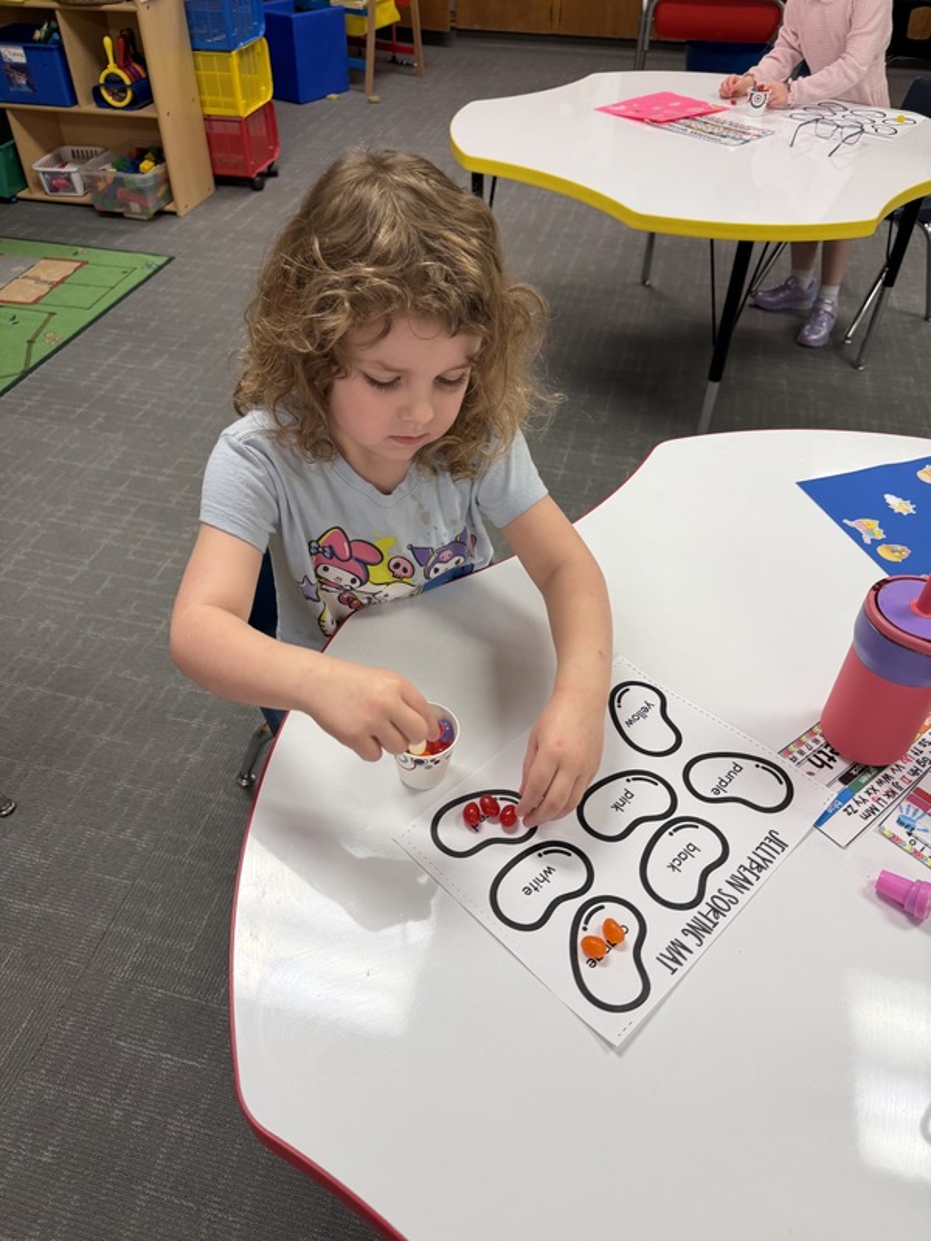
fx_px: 861
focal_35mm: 24
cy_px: 620
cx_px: 466
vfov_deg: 71.6
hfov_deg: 56.8
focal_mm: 6.76
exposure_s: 1/120
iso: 125
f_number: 1.78
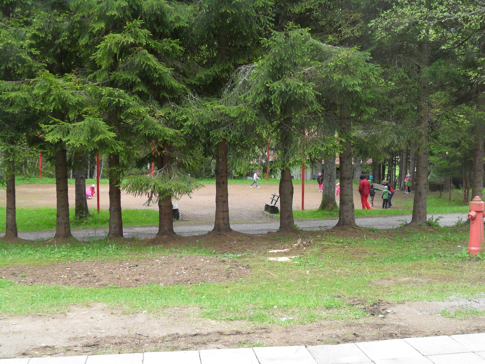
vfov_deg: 35.1
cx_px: 280
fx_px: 574
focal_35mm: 41
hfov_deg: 45.6
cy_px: 210
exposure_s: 1/90
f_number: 2.8
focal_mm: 6.2
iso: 100
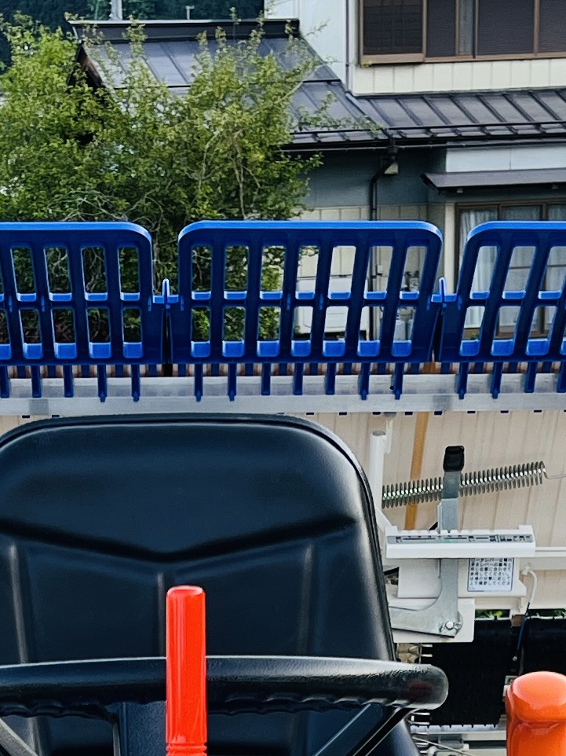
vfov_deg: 16.4
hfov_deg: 13.5
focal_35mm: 109
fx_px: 2377
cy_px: 1138
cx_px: 138
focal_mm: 5.1
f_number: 1.6
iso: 50
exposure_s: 1/449
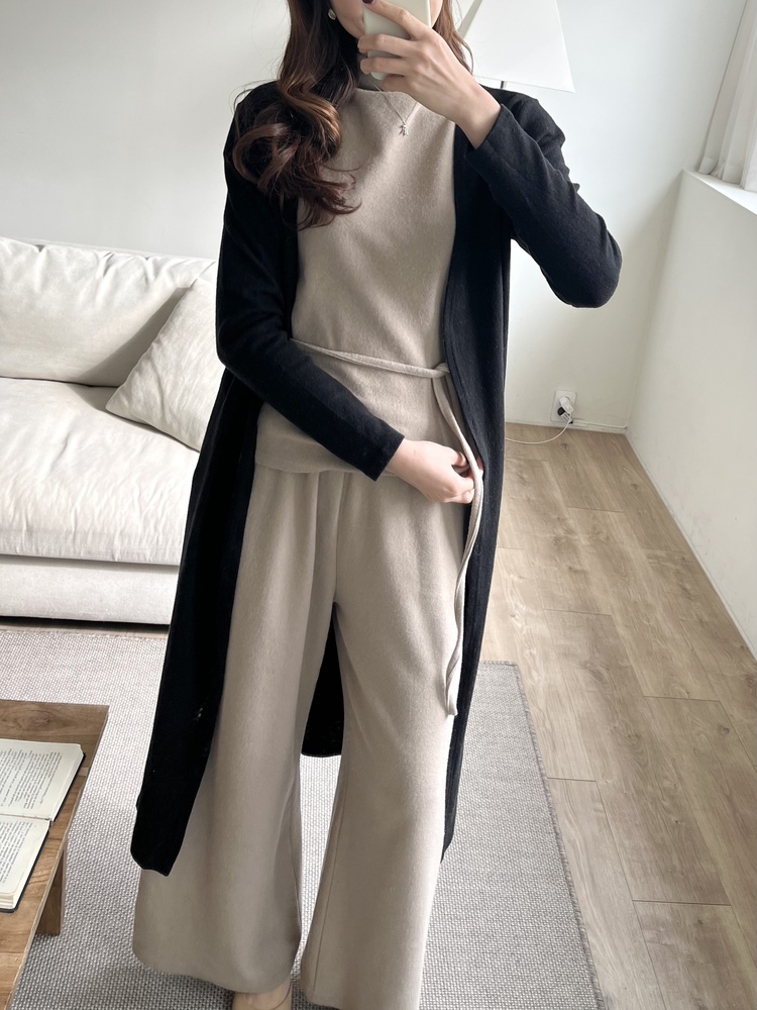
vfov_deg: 67.3
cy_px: 505
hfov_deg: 53.1
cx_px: 378
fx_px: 758
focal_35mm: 26
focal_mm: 5.1
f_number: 1.6
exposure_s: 1/122
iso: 40
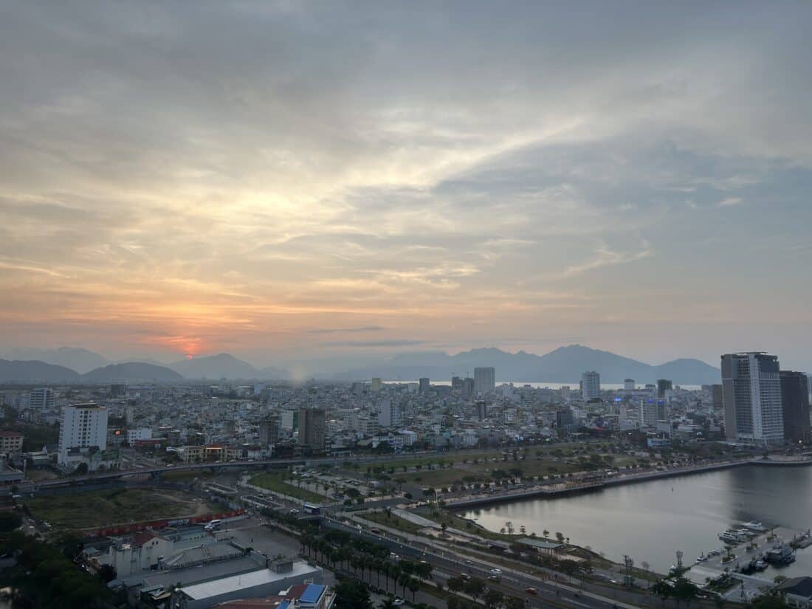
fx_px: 610
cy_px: 304
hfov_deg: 67.3
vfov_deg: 53.1
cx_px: 406
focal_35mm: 26
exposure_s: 1/509
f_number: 1.5
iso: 50
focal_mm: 5.7
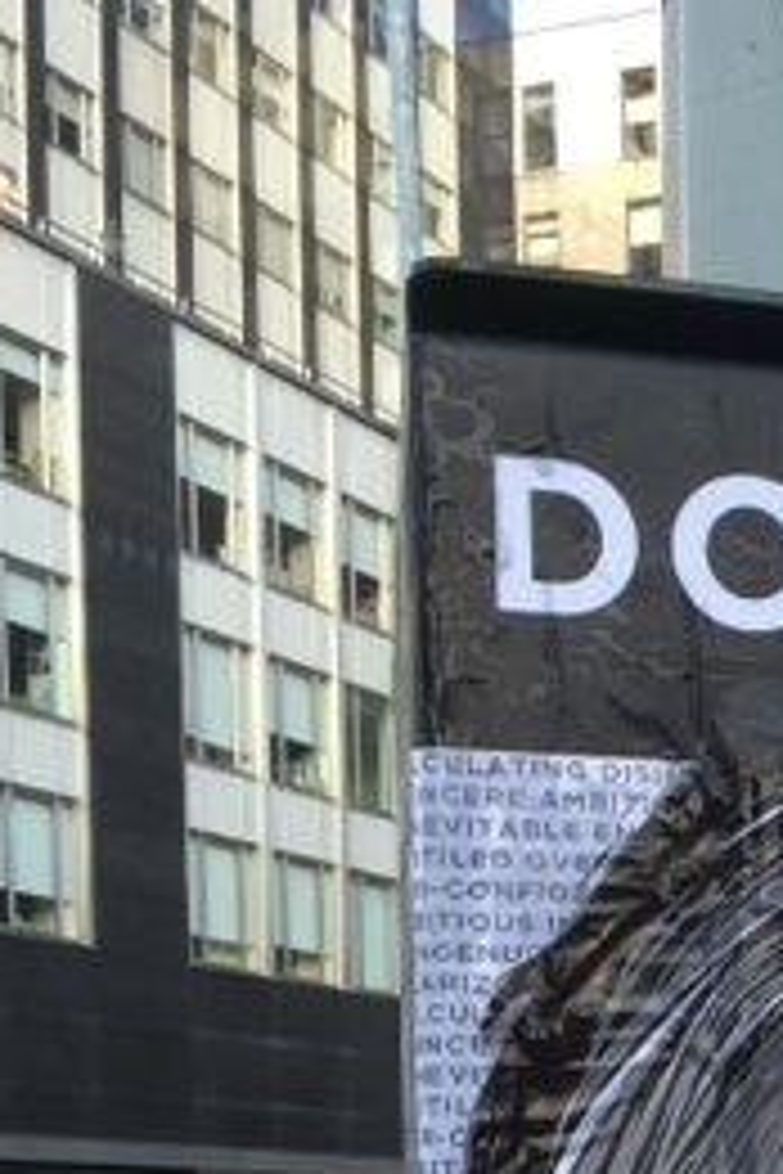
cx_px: 1044
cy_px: 1367
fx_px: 2414
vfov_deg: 25.0
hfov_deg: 17.2
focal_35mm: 74
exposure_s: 1/120
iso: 32
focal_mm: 4.15
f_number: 2.2
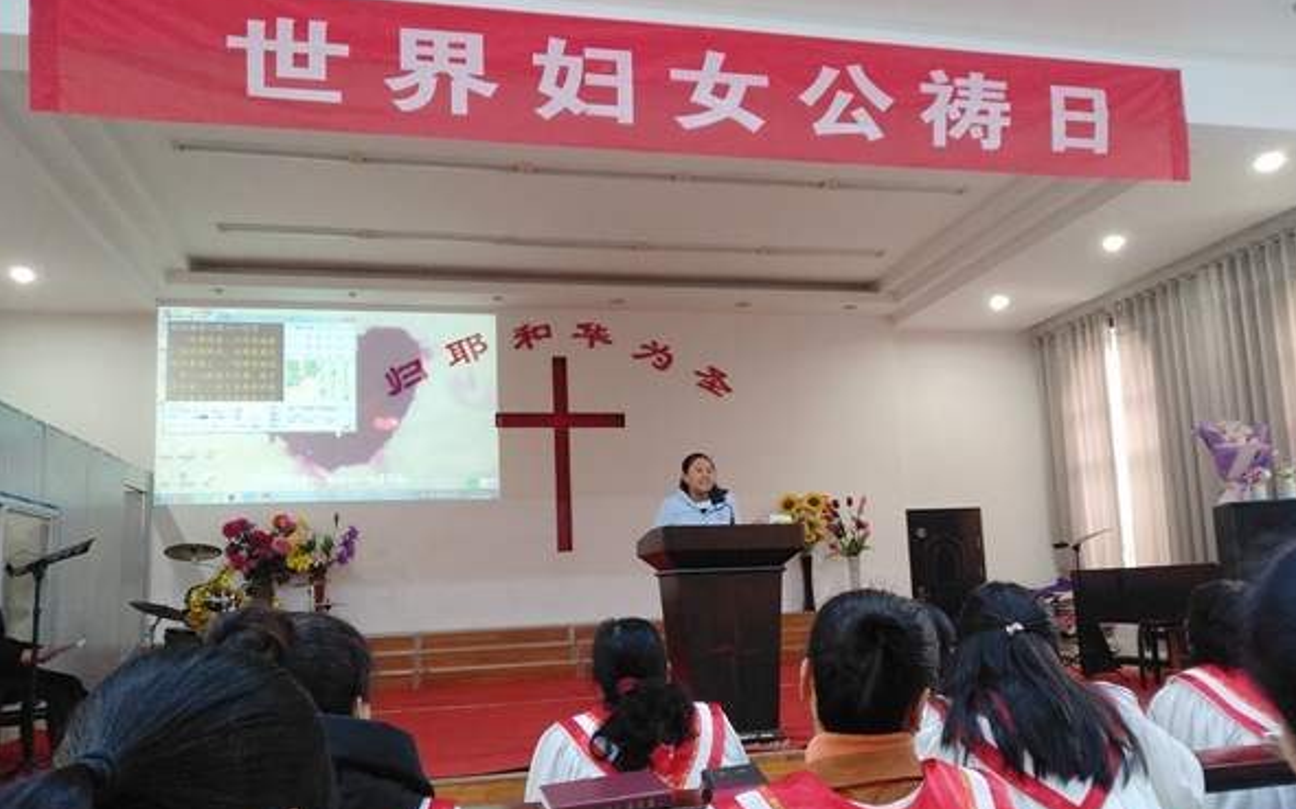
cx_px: 656
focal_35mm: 28
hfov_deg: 66.5
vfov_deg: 44.4
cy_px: 458
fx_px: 989
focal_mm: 3.82
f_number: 2.2
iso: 640
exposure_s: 1/33
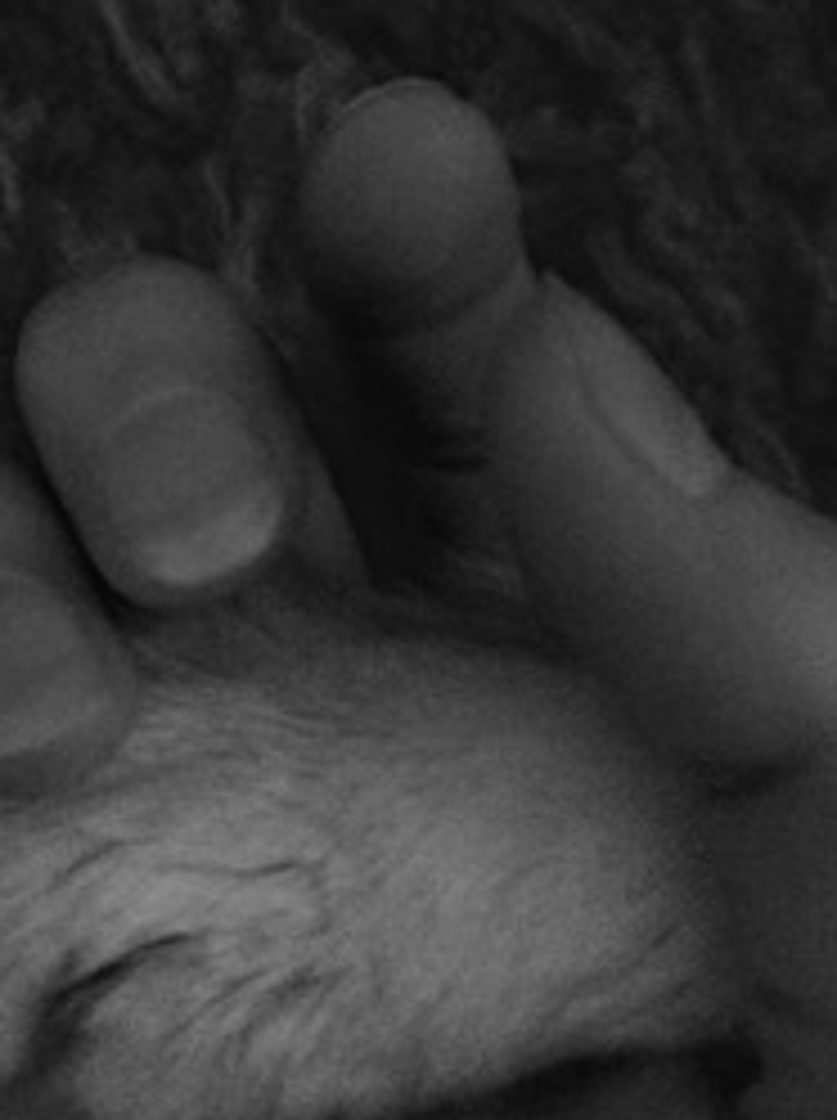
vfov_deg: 34.4
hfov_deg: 25.9
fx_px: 1810
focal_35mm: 56
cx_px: 302
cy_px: 535
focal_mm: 4.15
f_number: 2.2
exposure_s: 1/15
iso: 2000
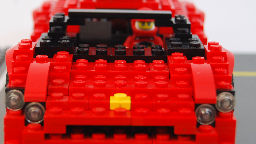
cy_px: 57
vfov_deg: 10.1
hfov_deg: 17.9
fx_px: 813
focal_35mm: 120
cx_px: 124
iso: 200
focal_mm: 55
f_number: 5.6
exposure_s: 1/60
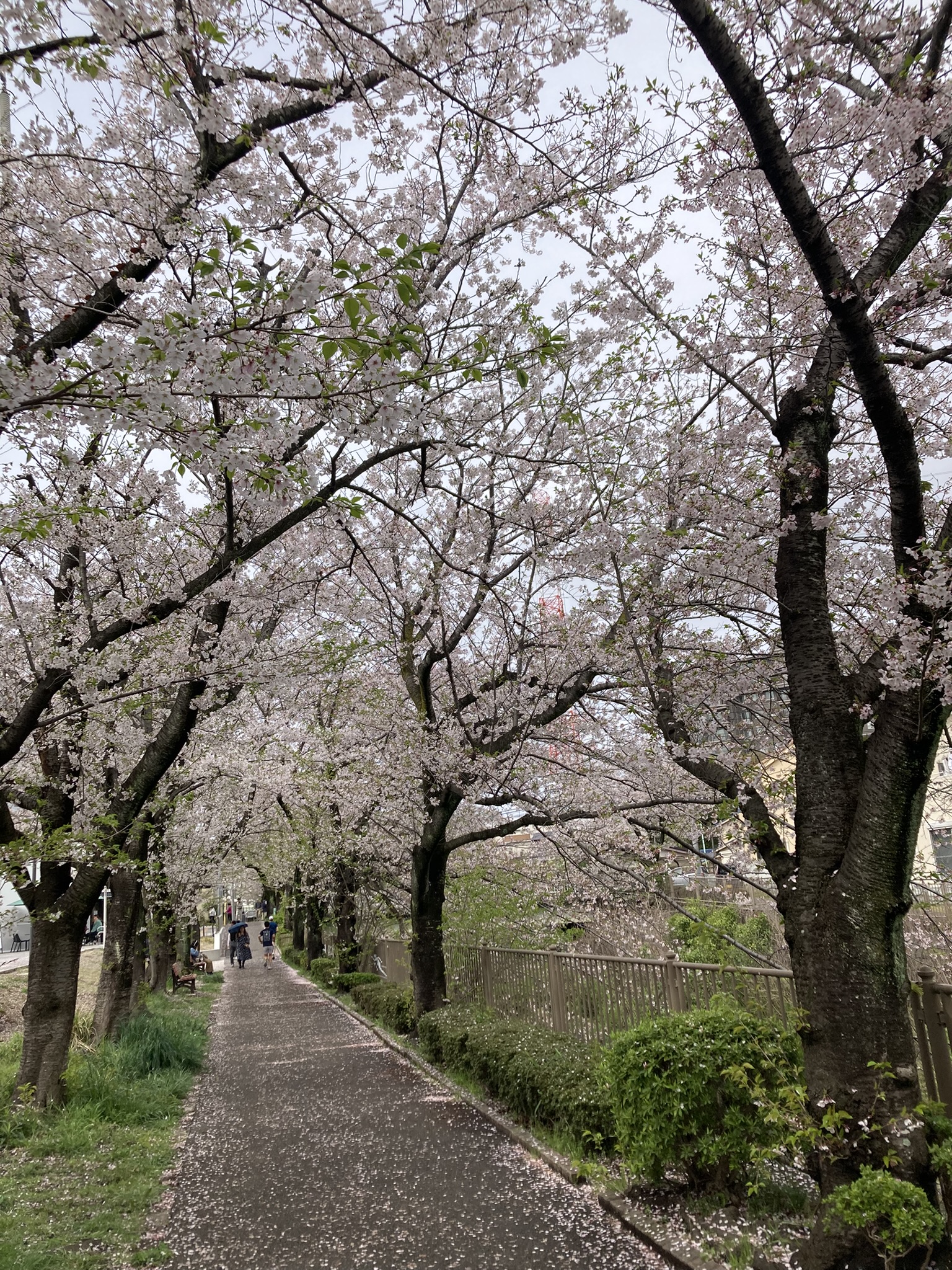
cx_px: 476
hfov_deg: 49.7
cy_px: 635
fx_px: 1027
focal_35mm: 28
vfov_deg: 63.4
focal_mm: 3.99
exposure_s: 1/1779
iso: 20
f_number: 1.8
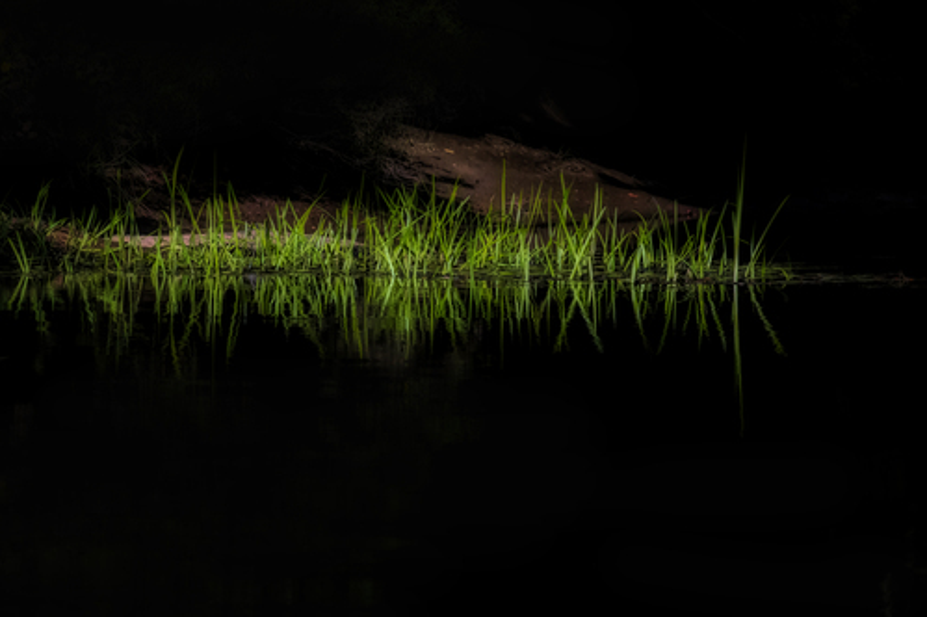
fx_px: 6253
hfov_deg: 8.5
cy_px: 280
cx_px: 412
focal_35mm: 243
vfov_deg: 5.6
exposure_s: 1/320
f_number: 25
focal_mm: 135
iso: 1100
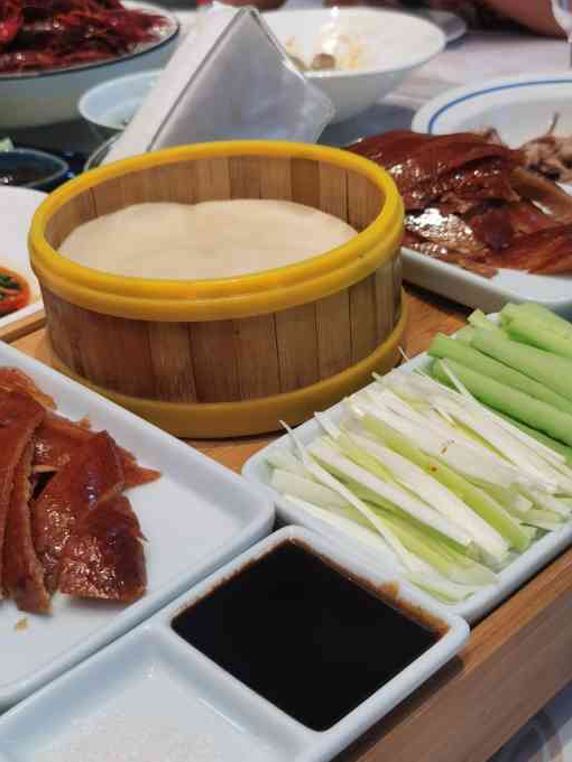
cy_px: 468
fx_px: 1058
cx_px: 230
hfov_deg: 30.2
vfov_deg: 39.4
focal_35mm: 48
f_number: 1.6
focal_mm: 5.56
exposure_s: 1/100
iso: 50
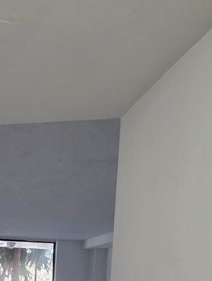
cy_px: 327
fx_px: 342
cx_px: -3
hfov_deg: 31.6
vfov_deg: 36.1
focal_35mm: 42
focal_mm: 2.2
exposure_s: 1/60
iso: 160
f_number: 2.2
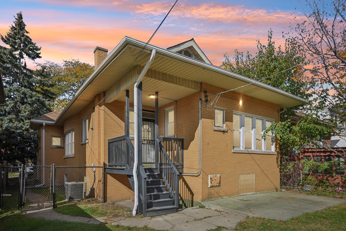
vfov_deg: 59.5
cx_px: 173
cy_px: 116
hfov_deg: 81.2
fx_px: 202
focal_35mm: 21
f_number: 8
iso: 400
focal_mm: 14
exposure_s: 1/1000
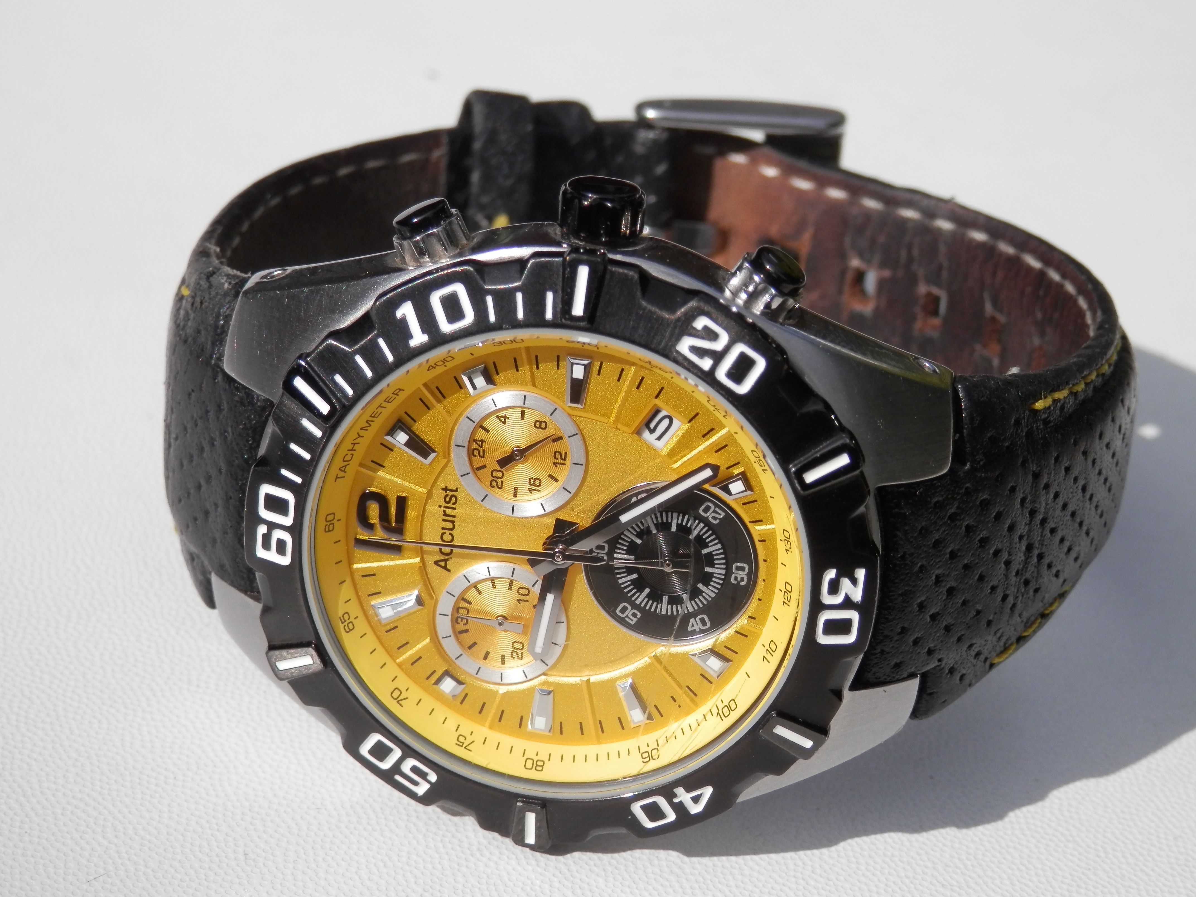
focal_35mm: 97
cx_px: 598
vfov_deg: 15.2
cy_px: 448
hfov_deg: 20.2
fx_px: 3351
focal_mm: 17.3
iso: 100
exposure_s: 1/160
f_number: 13.9
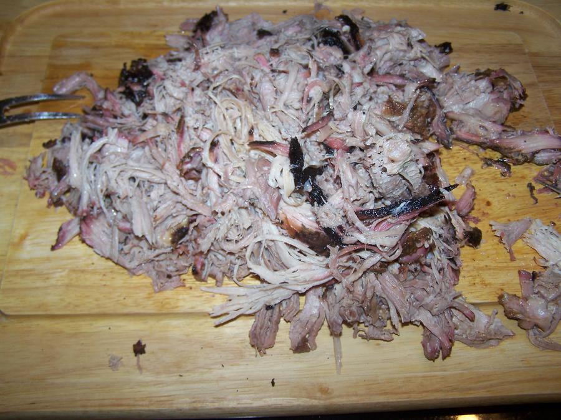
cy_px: 210
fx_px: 616
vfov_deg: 37.7
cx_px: 280
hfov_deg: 49.0
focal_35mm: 38
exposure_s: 1/60
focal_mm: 6.3
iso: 80
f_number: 2.8
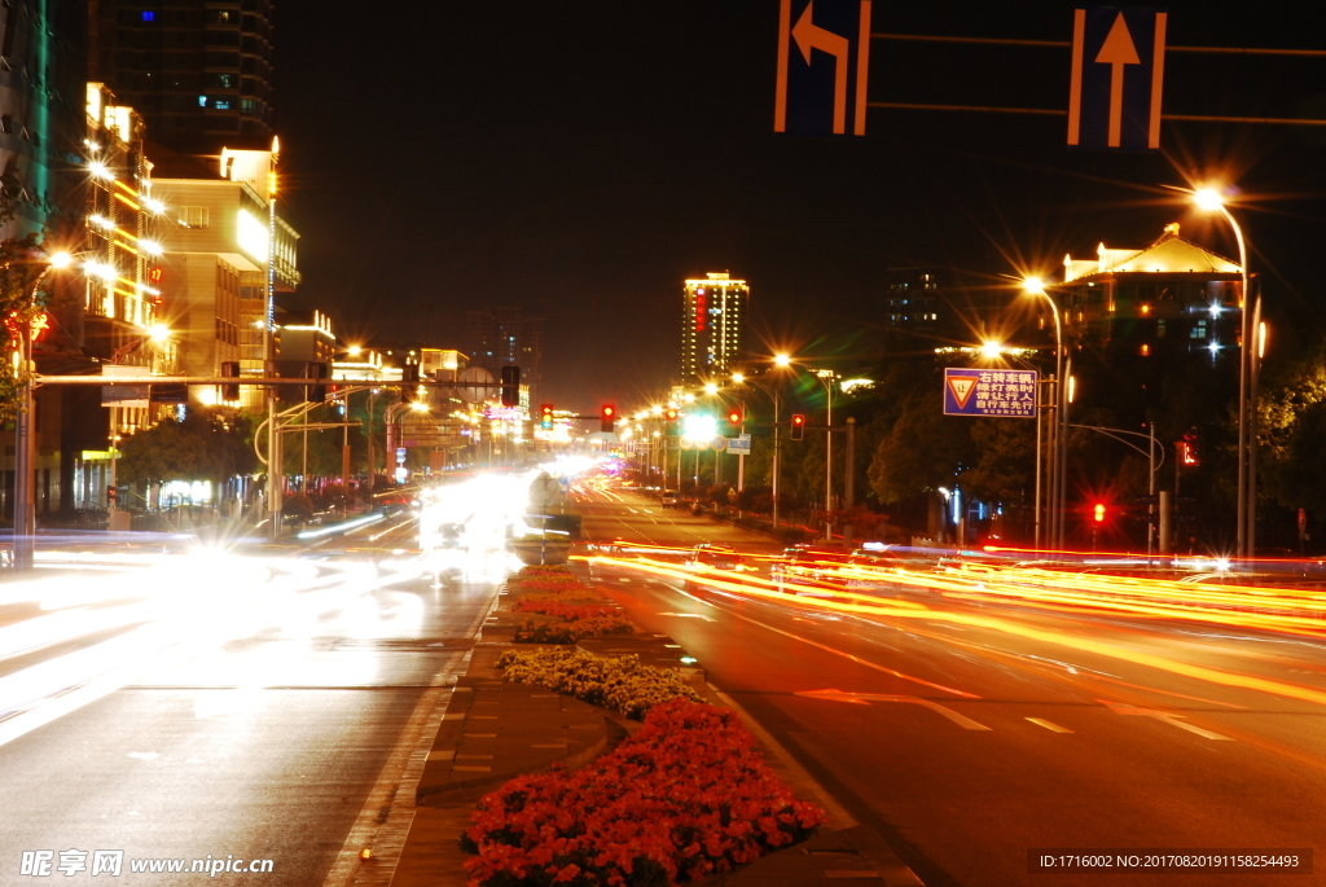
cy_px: 444
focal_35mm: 93
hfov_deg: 21.9
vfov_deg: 14.7
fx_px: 3429
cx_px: 663
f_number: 22
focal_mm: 62
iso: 200
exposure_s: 25
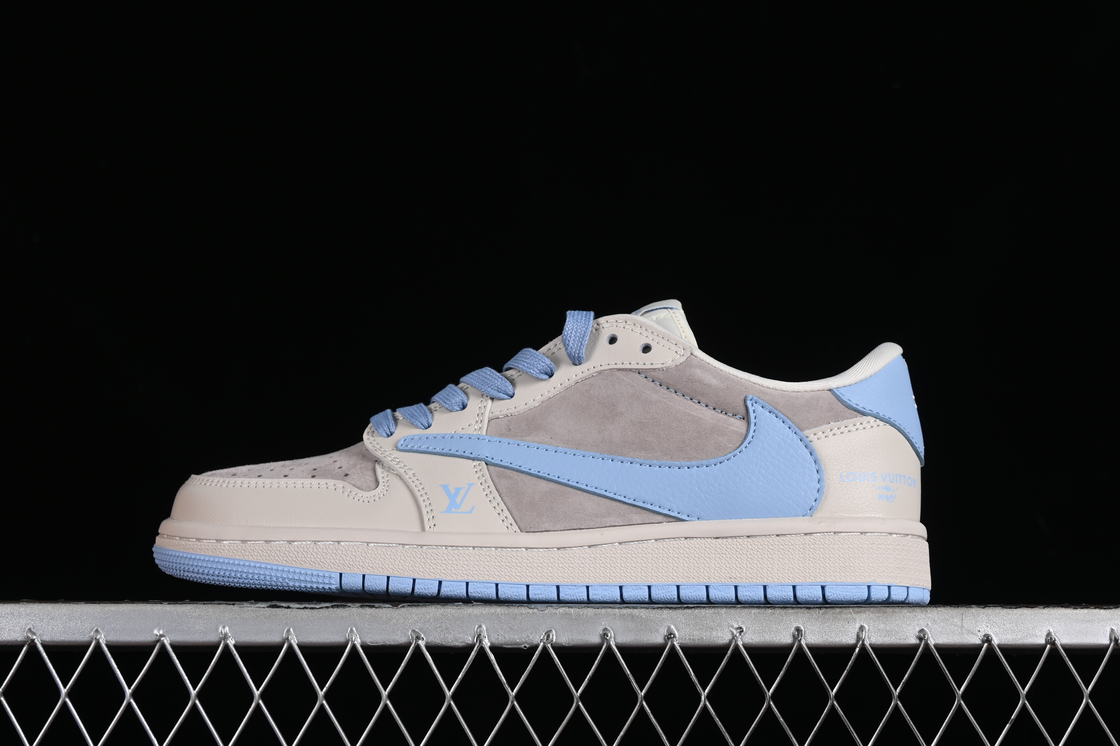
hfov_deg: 27.0
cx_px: 560
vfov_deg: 18.2
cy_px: 373
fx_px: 2333
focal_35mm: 75
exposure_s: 1/80
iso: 160
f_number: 8
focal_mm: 50
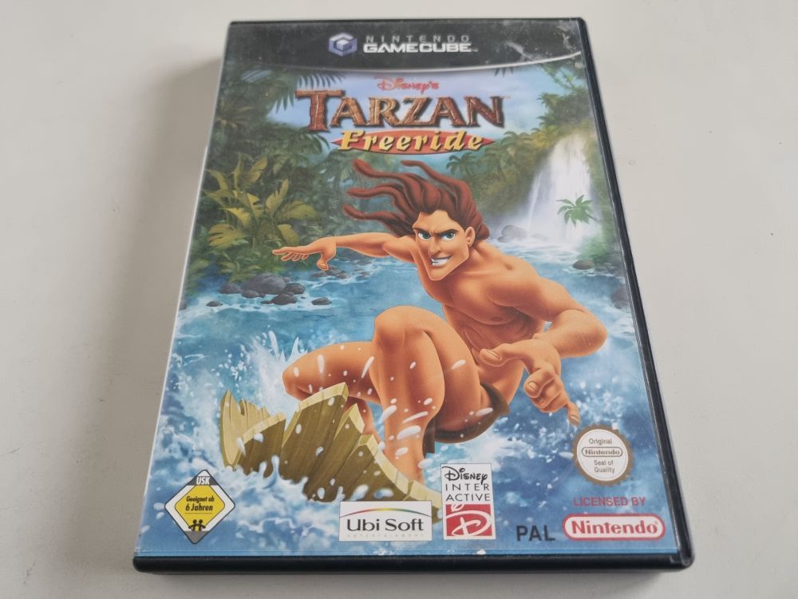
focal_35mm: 26
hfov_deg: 67.3
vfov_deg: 53.1
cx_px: 399
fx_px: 599
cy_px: 300
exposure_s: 1/50
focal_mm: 5.4
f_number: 1.8
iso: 640
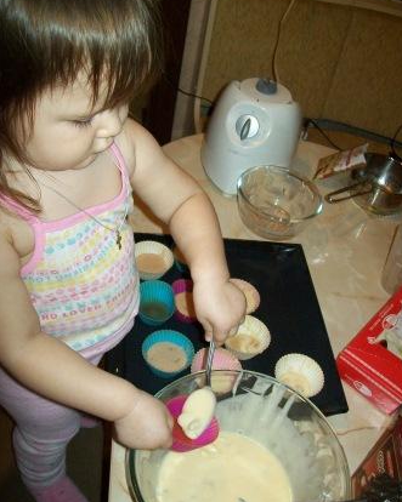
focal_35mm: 38
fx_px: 565
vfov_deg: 47.9
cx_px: 202
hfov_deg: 39.1
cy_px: 253
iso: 160
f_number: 2.7
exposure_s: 1/60
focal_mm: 6
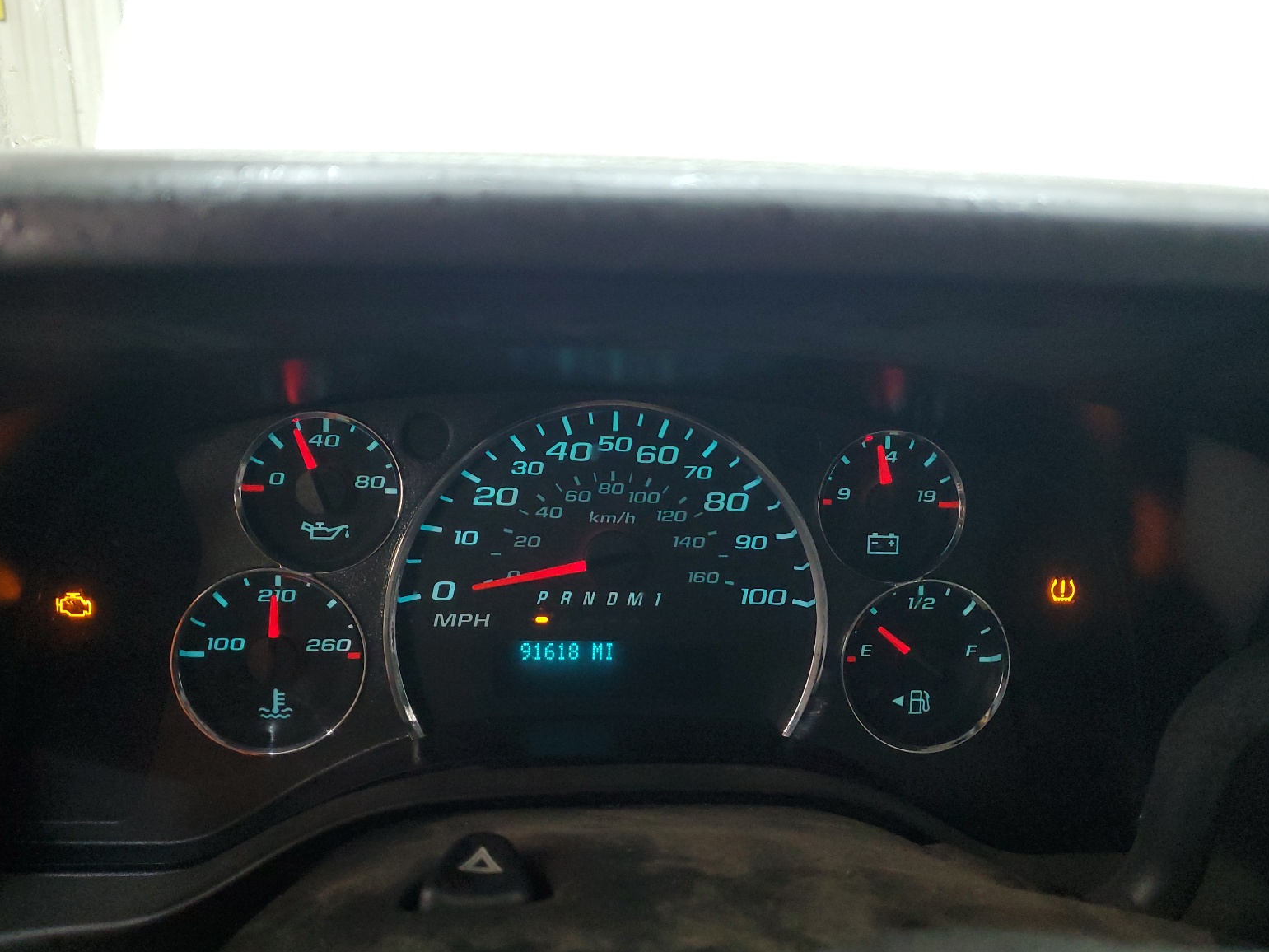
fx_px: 990
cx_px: 619
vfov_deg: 51.4
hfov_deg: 65.3
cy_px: 485
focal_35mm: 27
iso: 243
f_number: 1.5
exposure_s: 1/60.2
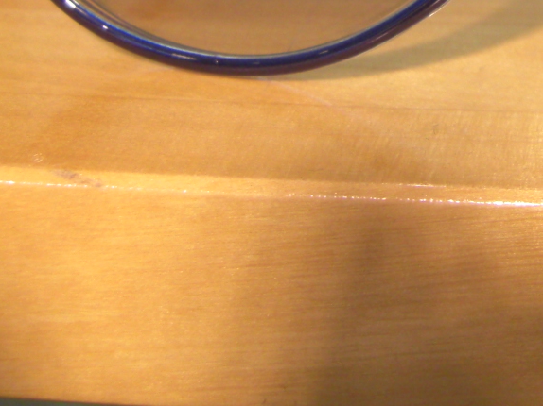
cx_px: 585
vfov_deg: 13.4
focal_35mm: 106
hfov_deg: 17.9
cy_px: -144
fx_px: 1662
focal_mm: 7.9
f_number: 2.8
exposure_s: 1/80
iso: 200
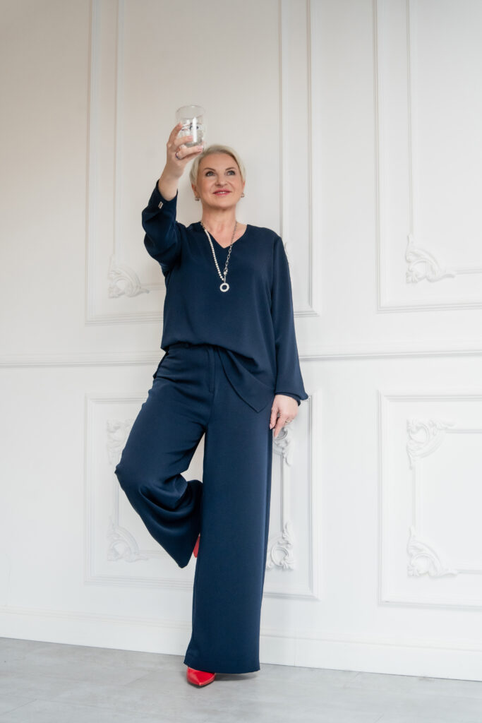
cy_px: 362
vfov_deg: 39.6
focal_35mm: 50
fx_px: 1004
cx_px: 241
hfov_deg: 27.0
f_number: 6.3
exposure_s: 1/125
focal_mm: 50
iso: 1250
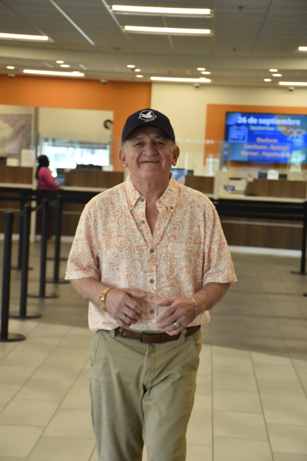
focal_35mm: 84
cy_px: 230
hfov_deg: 16.3
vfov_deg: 24.2
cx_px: 154
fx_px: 1074
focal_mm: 56
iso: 800
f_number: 4.8
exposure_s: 1/125
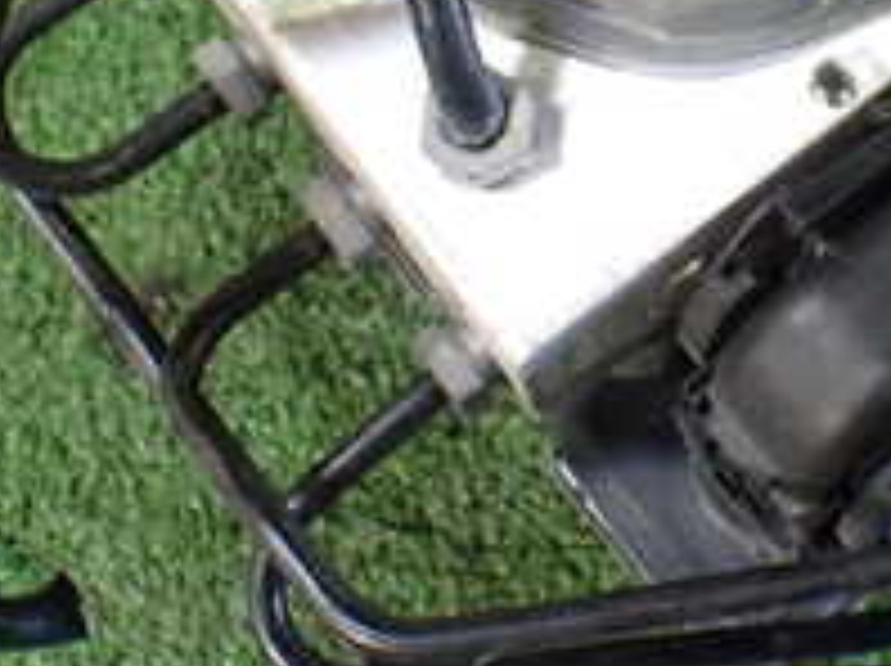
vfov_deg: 15.9
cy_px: 9
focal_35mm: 91
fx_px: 2339
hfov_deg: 21.3
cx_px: 702
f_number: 2.3
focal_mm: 5.4
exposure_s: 1/60
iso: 800
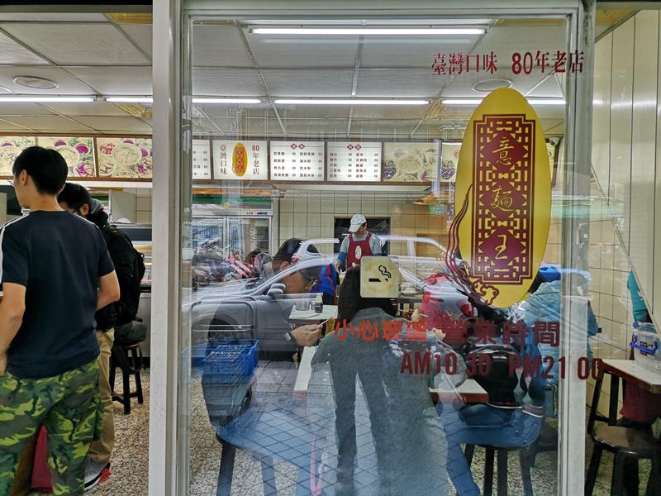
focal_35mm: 27
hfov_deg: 65.3
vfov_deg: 51.4
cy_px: 248
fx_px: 516
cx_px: 330
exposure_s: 1/100
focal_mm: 3.95
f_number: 1.8
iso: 100
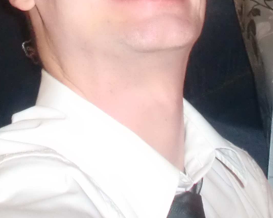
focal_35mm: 95
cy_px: -137
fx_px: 768
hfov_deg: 20.1
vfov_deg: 14.7
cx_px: 103
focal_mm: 4.65
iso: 400
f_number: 2.6
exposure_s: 1/50
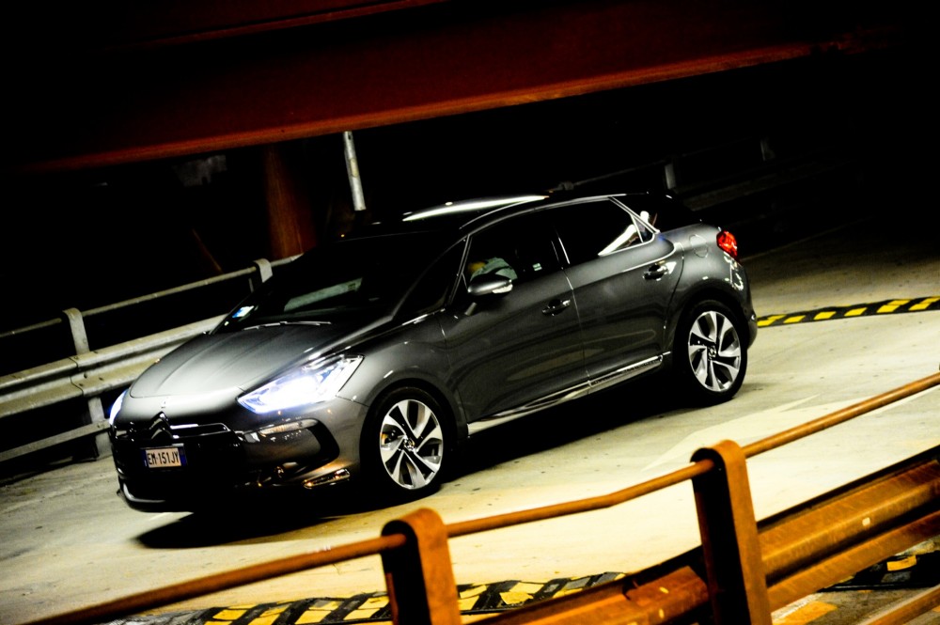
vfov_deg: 11.4
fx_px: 3131
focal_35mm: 120
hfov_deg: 17.1
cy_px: 312
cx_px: 470
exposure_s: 1/40
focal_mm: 120
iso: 3200
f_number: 4
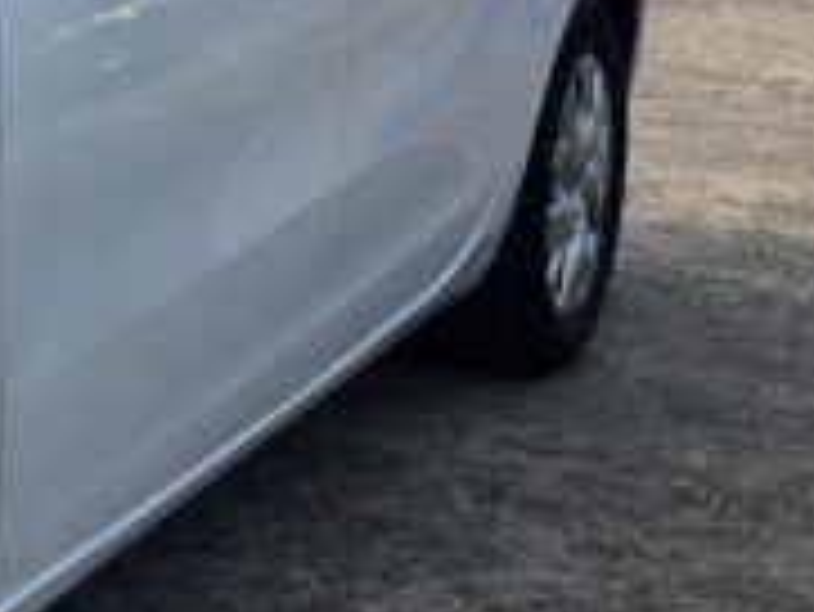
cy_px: 144
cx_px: -697
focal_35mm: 115
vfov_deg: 12.9
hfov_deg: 14.7
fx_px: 2706
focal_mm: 5.1
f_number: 1.6
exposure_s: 1/4651
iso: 50
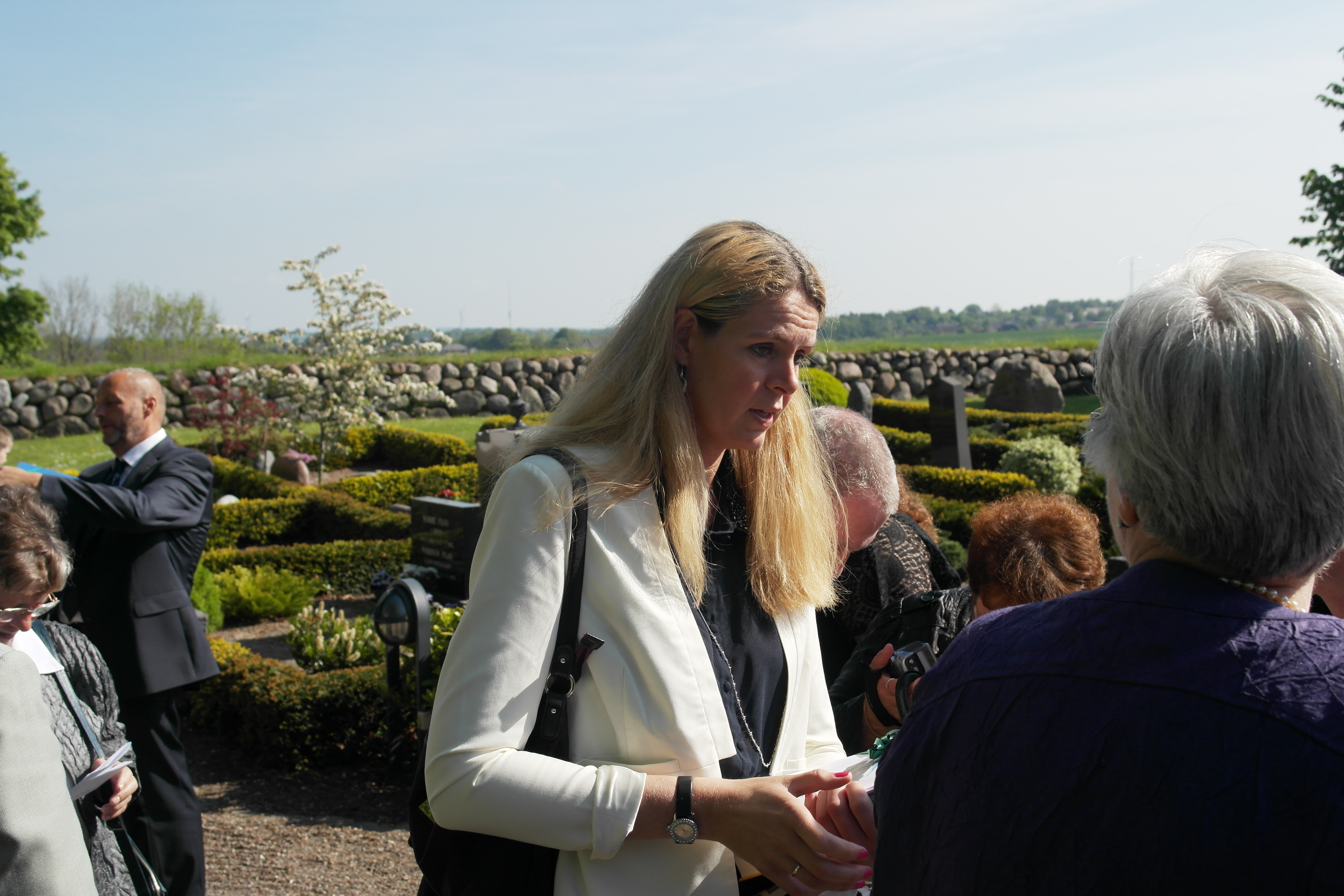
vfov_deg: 31.2
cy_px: 448
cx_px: 672
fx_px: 1605
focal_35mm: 43
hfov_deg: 45.4
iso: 200
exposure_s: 1/500
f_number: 6.3
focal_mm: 28
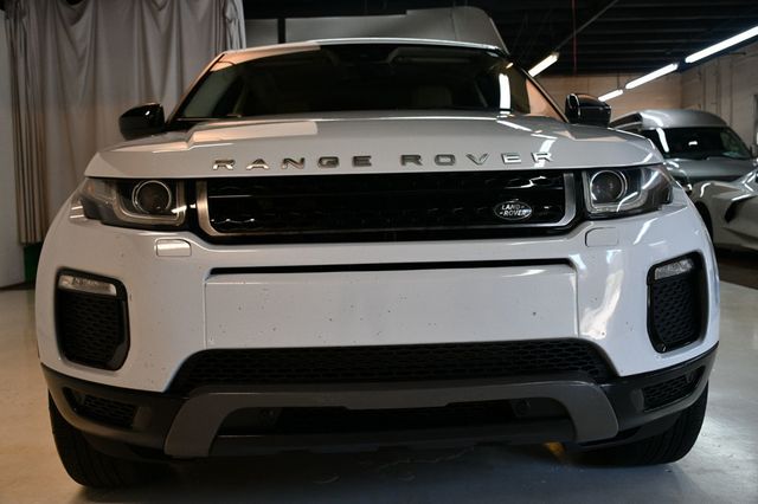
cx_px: 379
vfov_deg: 36.8
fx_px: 758
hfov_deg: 53.2
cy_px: 252
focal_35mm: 36
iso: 800
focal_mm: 24
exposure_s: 1/200
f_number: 3.8
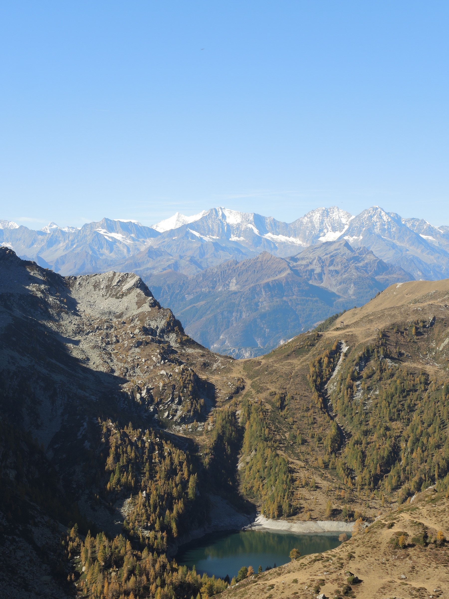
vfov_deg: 29.4
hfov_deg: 22.3
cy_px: 300
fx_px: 1141
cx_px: 224
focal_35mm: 66
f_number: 8
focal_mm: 14.1
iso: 80
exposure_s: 1/125
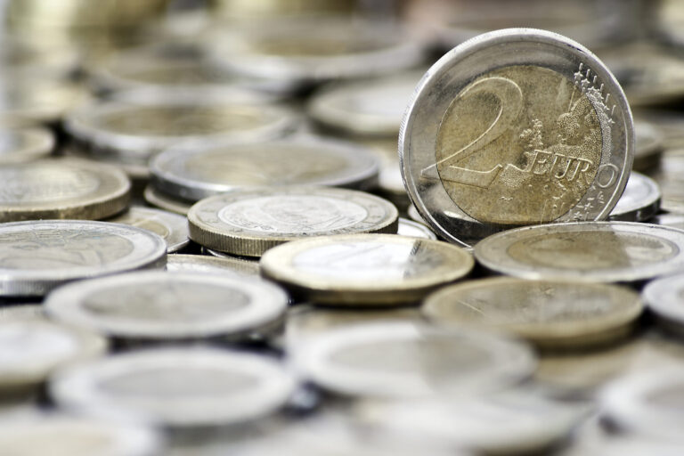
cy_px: 228
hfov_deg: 4.6
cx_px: 342
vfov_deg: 3.1
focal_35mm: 450
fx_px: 8549
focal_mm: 300
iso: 125
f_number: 9
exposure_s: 1/3
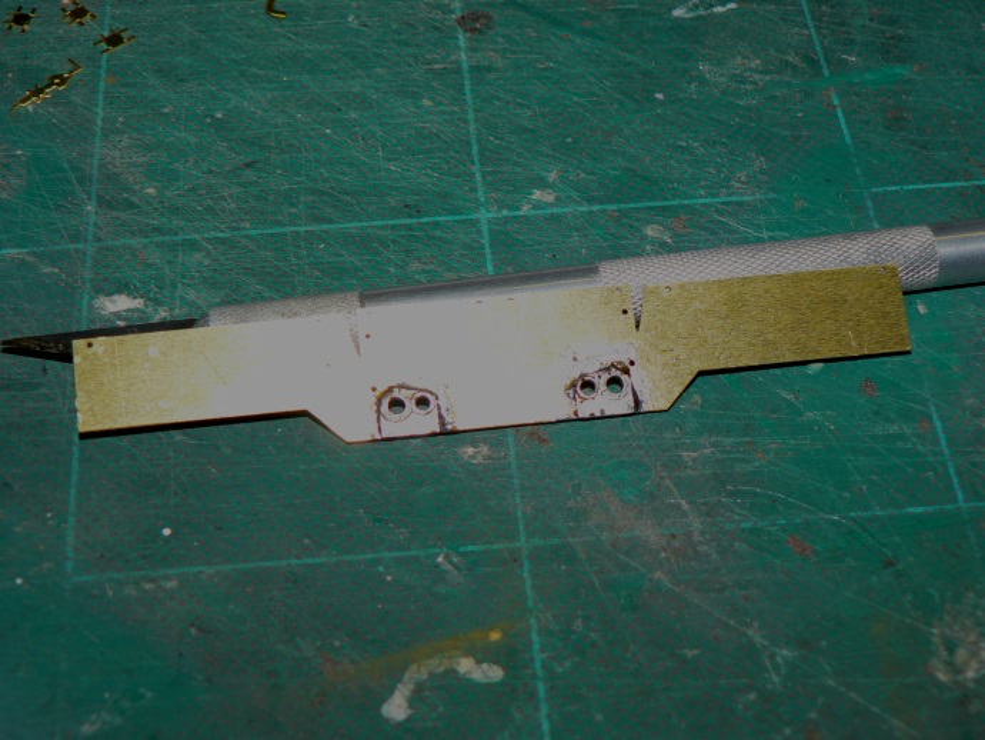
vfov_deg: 24.8
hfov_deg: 32.7
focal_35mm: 59
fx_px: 1679
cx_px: 492
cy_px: 370
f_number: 3.2
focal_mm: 9.9
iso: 100
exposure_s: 1/60
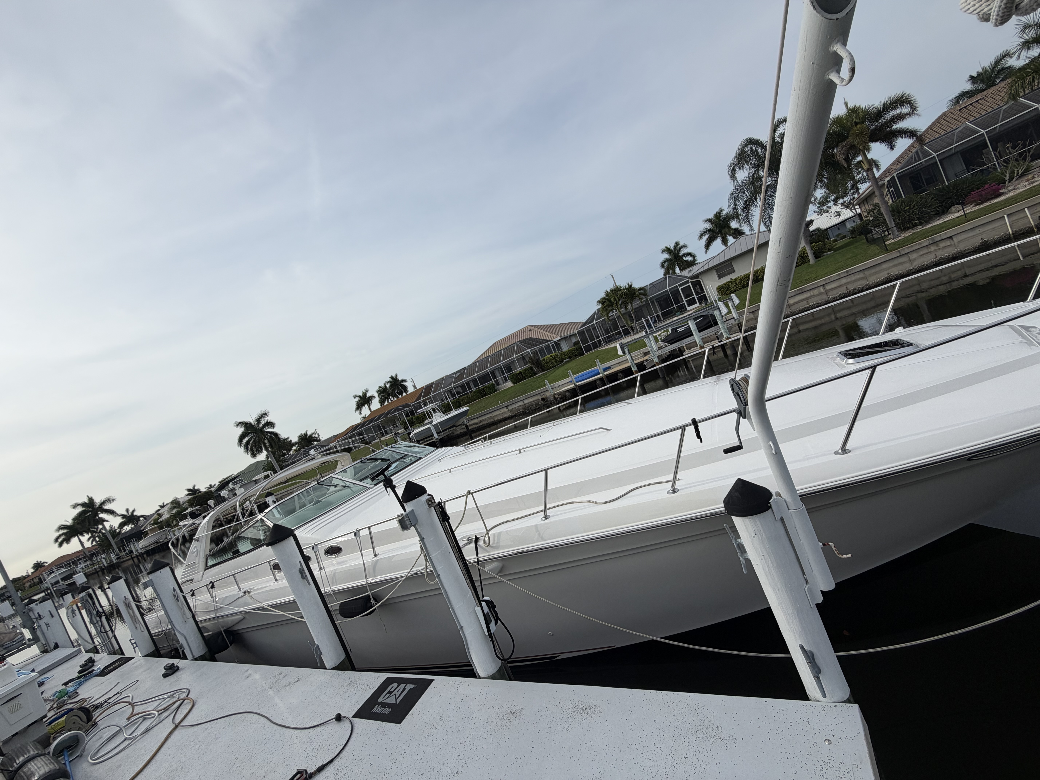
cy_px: 390
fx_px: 421
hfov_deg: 102.1
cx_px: 520
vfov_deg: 85.7
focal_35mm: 14
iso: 20
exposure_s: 1/1399
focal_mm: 2.22
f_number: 2.2
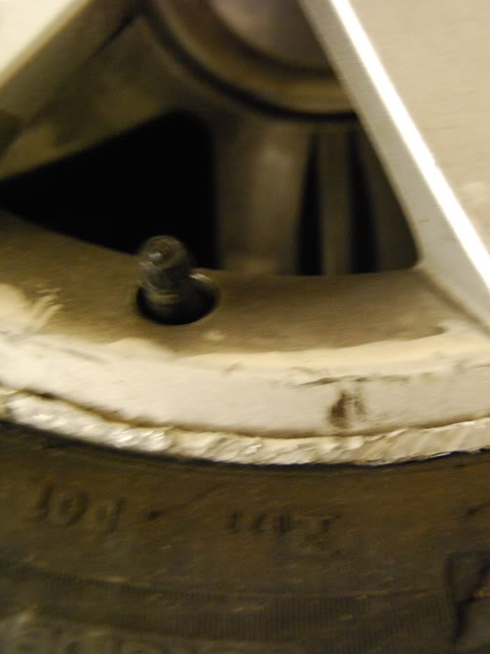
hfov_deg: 21.6
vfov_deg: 28.7
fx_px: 1278
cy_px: 327
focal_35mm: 68
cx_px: 351
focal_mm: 31
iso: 1600
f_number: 4.5
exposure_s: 1/8
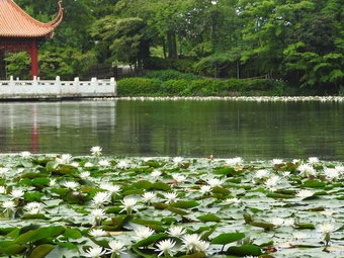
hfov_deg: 19.0
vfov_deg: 14.3
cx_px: 99
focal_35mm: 103
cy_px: 78
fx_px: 1024
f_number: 4.5
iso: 100
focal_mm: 12.5
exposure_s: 1/400
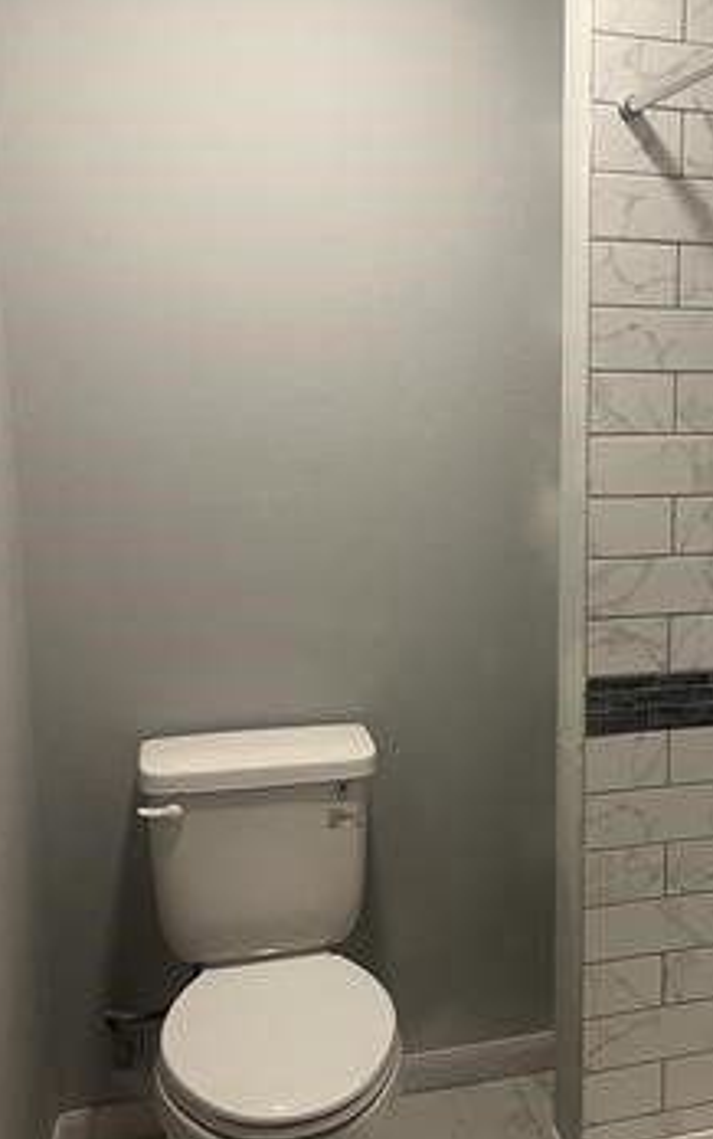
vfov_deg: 51.5
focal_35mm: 38
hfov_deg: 32.7
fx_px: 1179
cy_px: 596
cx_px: 569
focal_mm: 5.7
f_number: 1.5
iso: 200
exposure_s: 1/60
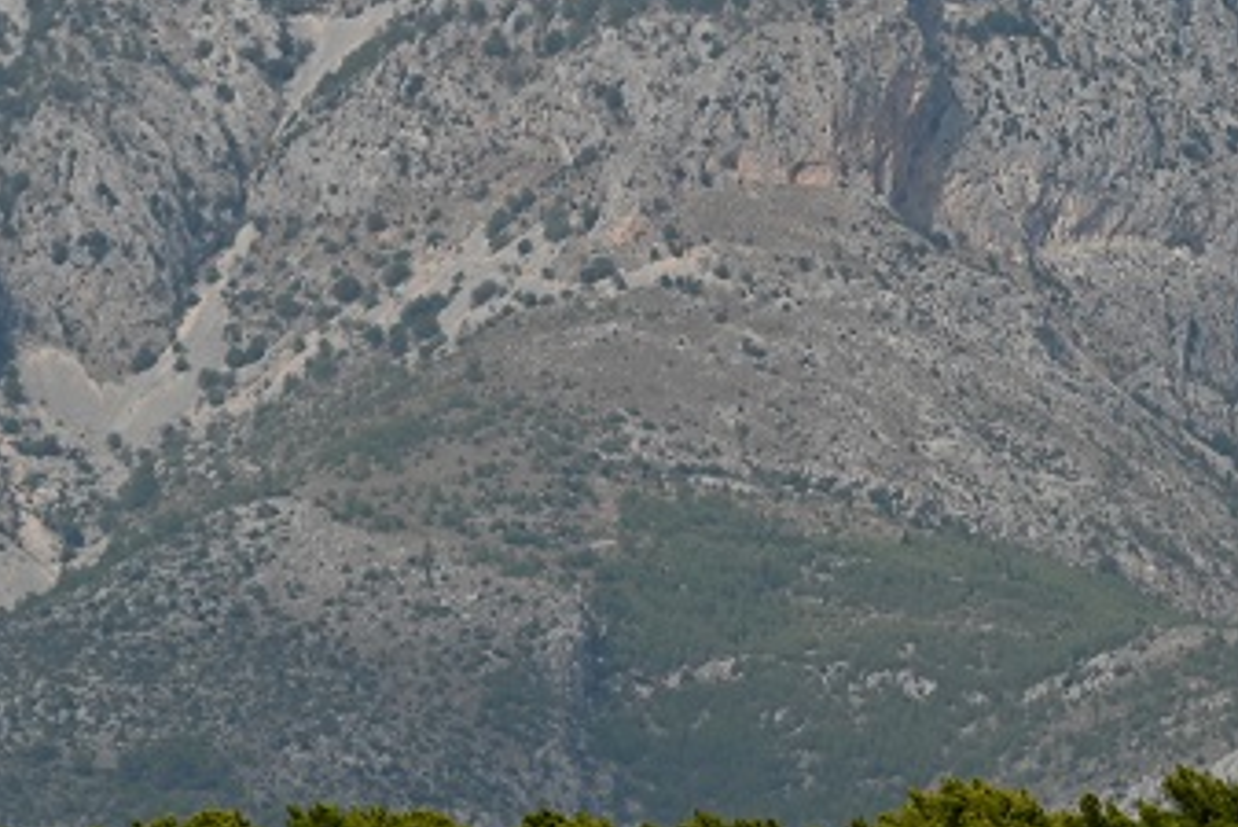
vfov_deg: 2.5
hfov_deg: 3.7
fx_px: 19231
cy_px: -116
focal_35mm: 559
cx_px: 441
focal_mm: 145
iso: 100
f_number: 5.6
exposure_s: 1/1000
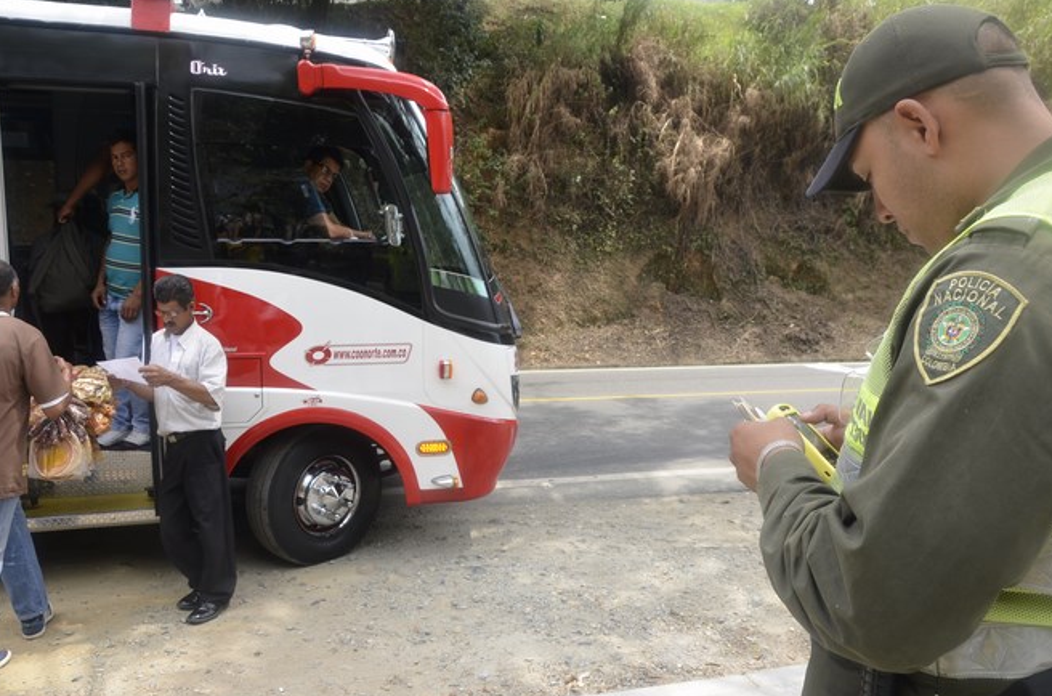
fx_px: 816
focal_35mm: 28
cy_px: 354
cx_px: 529
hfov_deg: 65.6
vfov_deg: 46.2
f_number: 7.1
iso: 200
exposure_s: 1/200
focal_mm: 18
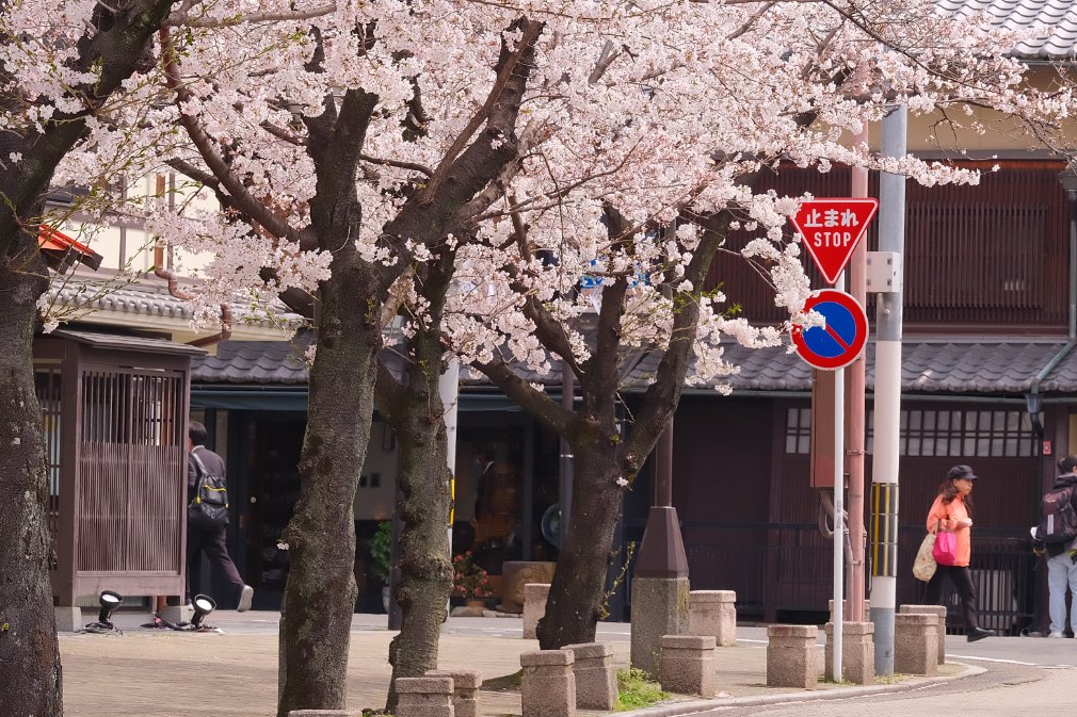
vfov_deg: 5.7
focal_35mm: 239
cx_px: 720
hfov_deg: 8.6
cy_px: 153
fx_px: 7148
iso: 320
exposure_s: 1/200
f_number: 8
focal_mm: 110
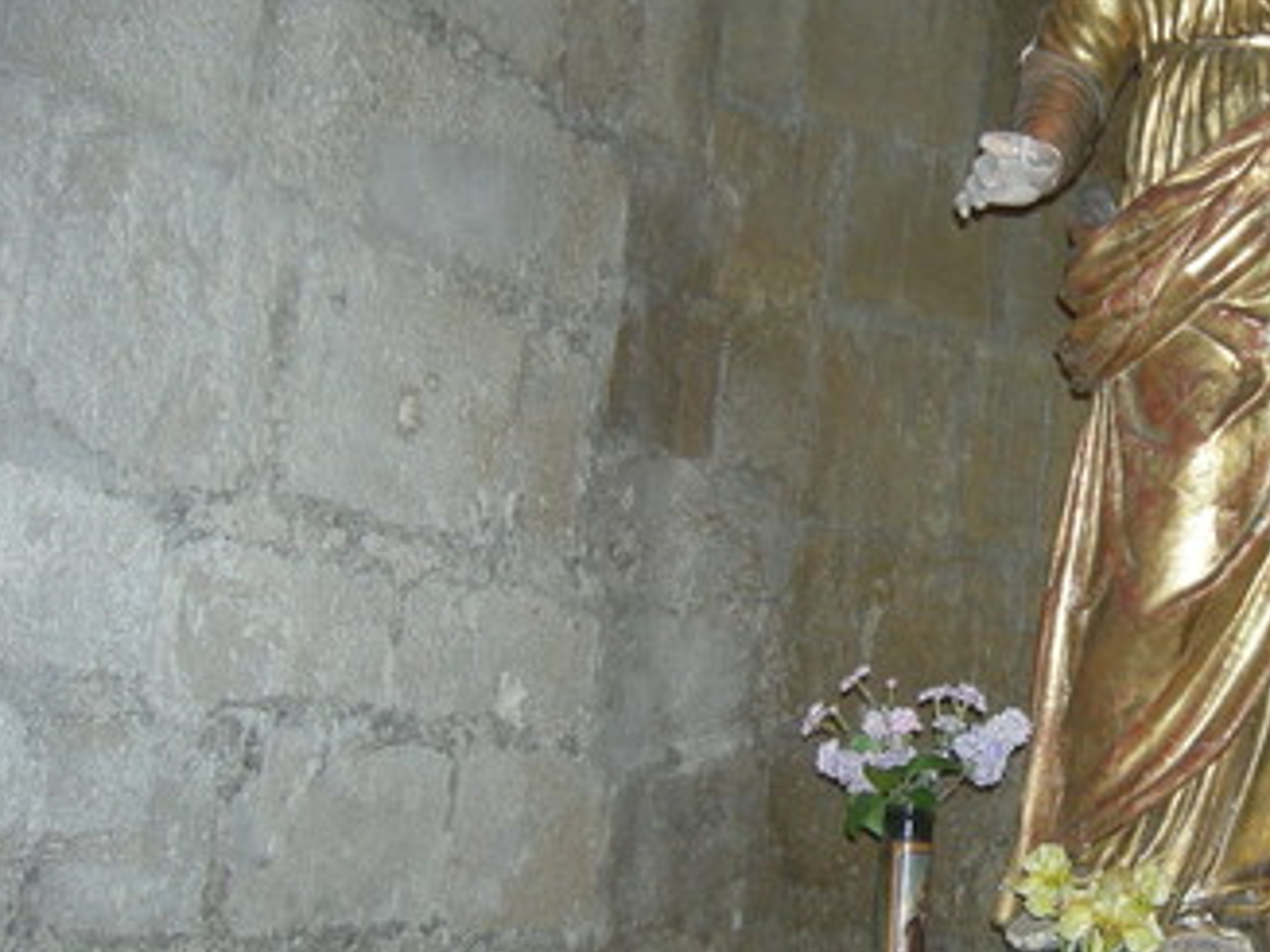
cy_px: 459
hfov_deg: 28.3
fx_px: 2421
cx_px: 1150
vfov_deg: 22.2
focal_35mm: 66
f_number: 2.7
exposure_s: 1/60.1
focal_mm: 7.5
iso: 200
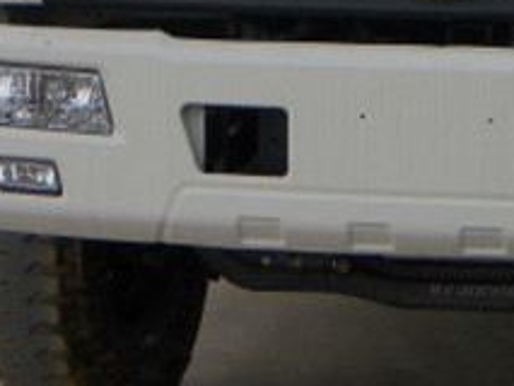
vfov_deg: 9.3
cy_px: -215
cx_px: 422
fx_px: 2303
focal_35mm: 155
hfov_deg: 12.7
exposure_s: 1/200
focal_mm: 6.8
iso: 64
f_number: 4.3
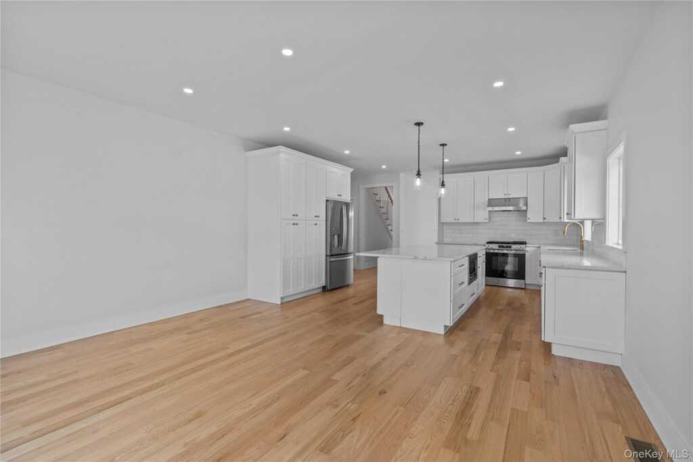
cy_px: 231
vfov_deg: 73.8
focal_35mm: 16
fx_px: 308
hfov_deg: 96.7
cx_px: 346
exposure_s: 1/6
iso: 400
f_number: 8
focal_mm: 16
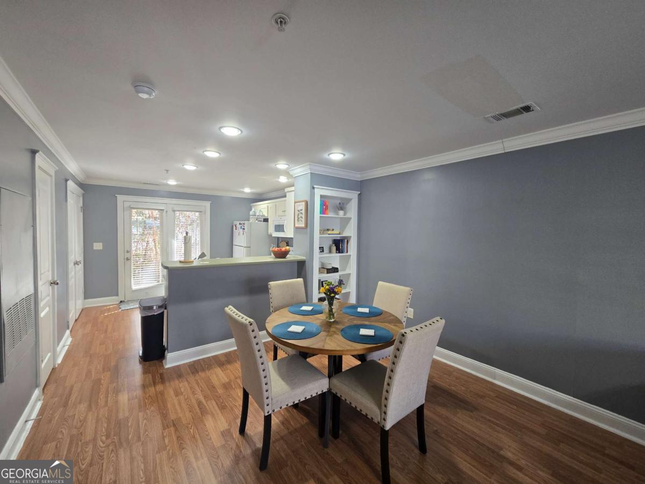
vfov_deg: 89.9
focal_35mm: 13
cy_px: 242
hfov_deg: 106.2
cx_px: 322
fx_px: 242
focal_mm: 2.2
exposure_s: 1/60
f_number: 2.2
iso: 125
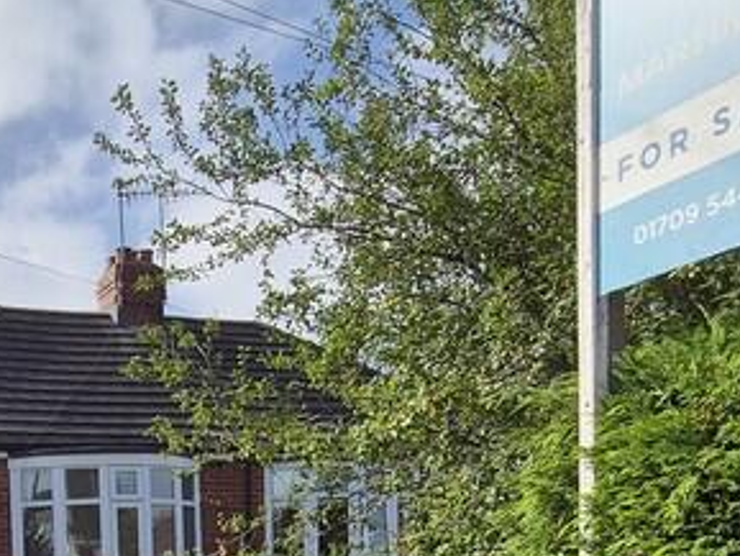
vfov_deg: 27.6
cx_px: 69
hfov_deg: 38.3
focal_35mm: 46
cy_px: 674
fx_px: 984
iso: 50
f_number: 2.2
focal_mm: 2.2
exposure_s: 1/2928
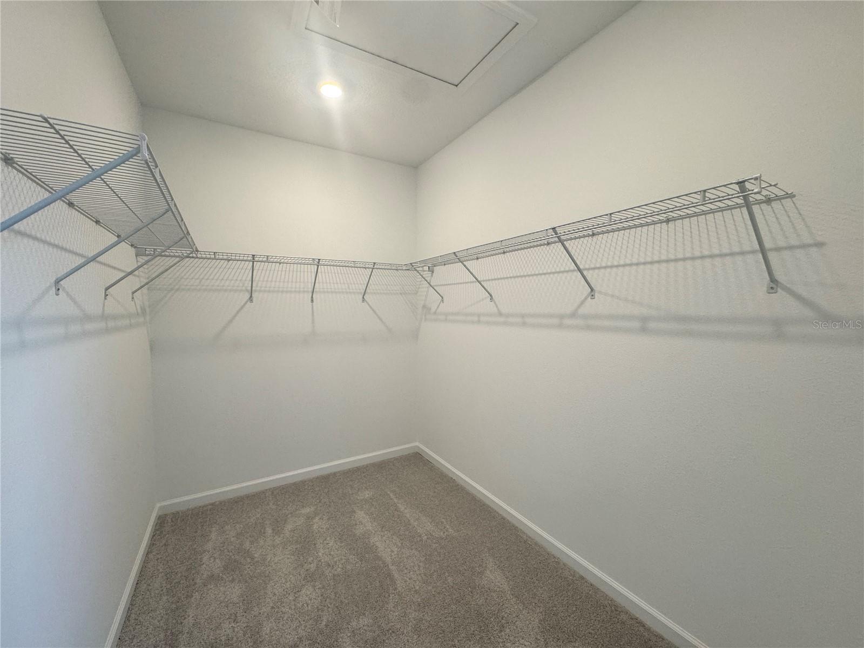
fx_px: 349
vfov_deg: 85.7
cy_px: 324
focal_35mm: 14
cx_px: 432
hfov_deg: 102.1
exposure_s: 1/120
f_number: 2.2
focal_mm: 2.22
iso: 160
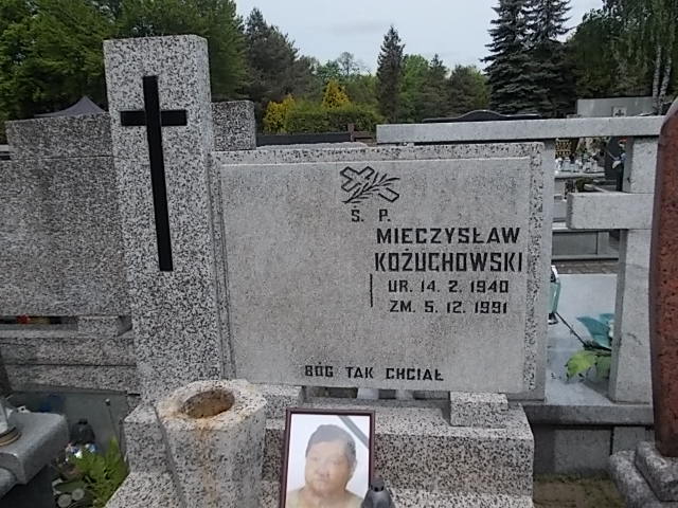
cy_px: 254
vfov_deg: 49.7
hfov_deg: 63.4
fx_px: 548
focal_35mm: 28
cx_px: 339
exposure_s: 1/400
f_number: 5.4
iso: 80
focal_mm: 4
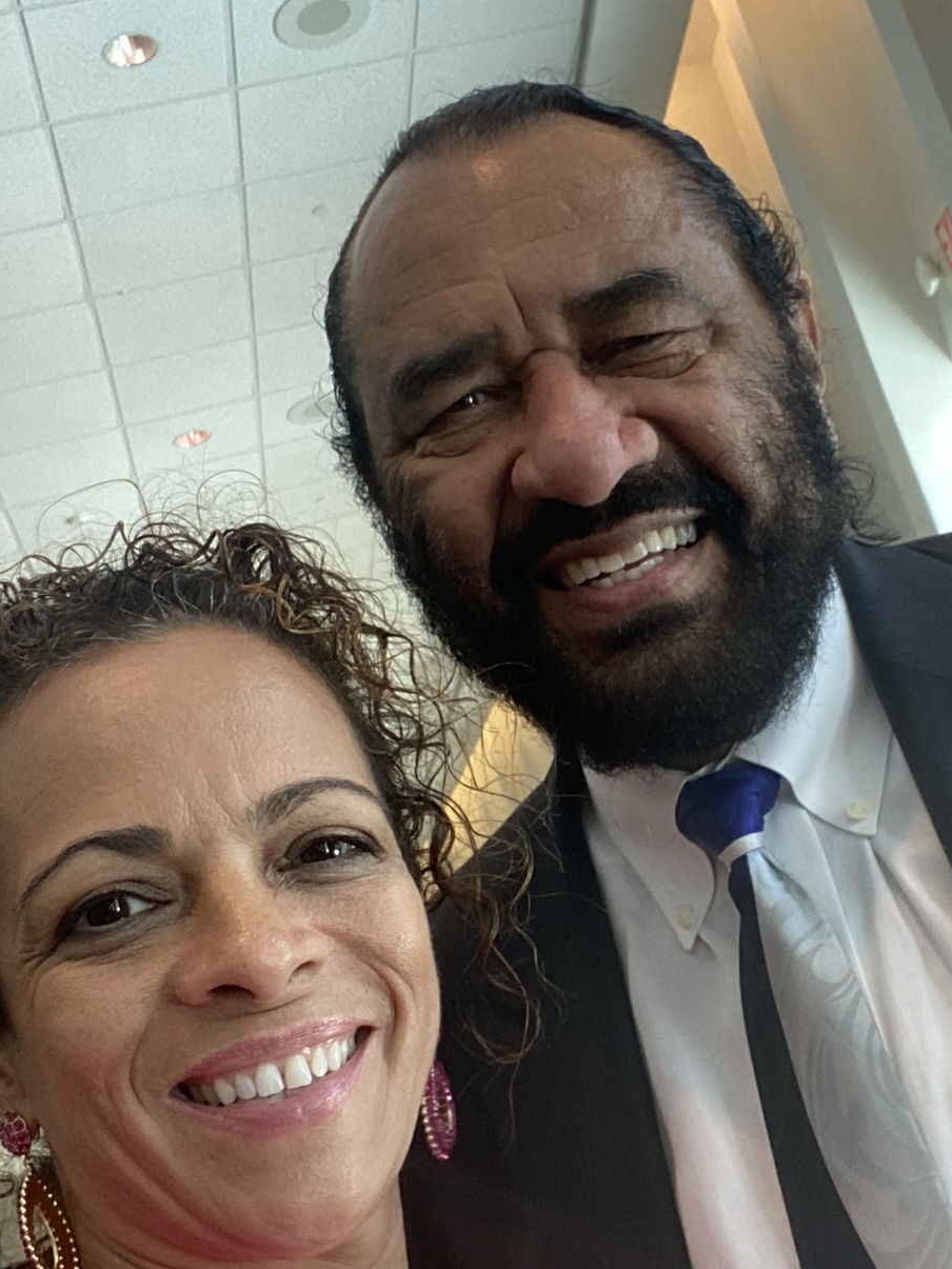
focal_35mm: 51
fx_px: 1870
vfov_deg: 37.5
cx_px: 639
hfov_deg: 28.4
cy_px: 688
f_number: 2.2
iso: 125
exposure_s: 1/60
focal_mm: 2.71
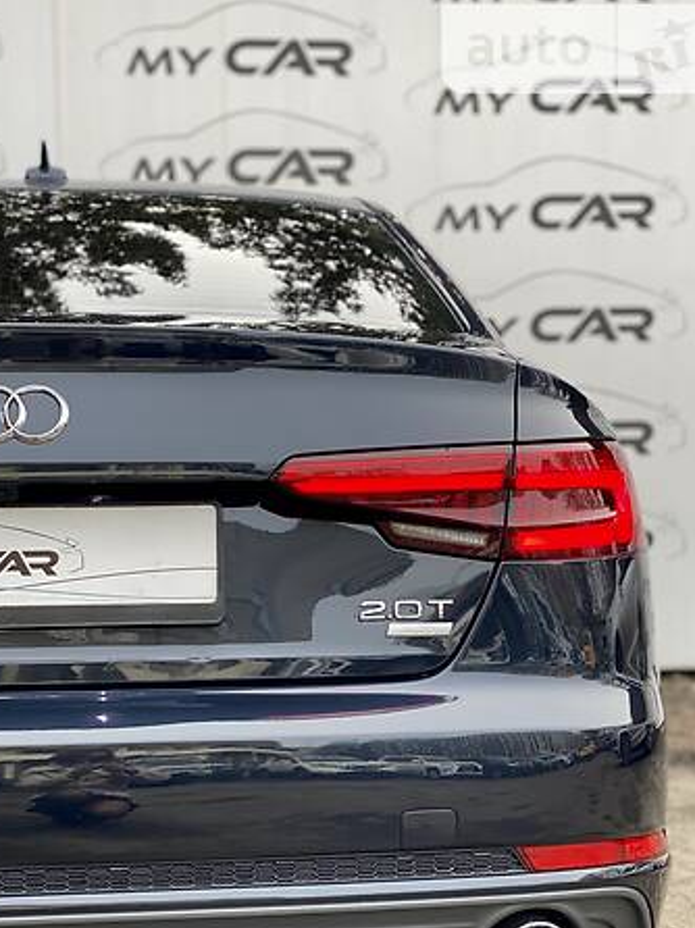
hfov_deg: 21.0
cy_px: 603
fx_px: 1876
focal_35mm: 70
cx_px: 304
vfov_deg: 27.7
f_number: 2
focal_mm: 6
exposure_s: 1/122
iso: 25
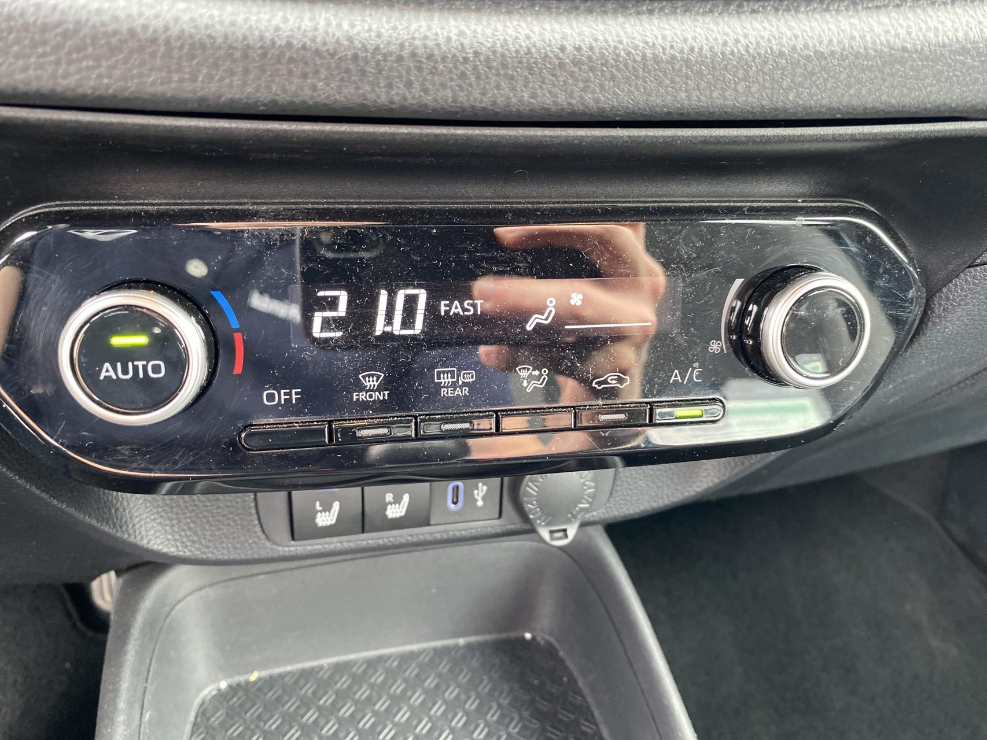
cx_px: 494
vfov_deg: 53.1
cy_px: 370
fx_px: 741
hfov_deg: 67.3
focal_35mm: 26
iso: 320
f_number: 1.8
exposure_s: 1/60
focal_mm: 4.25
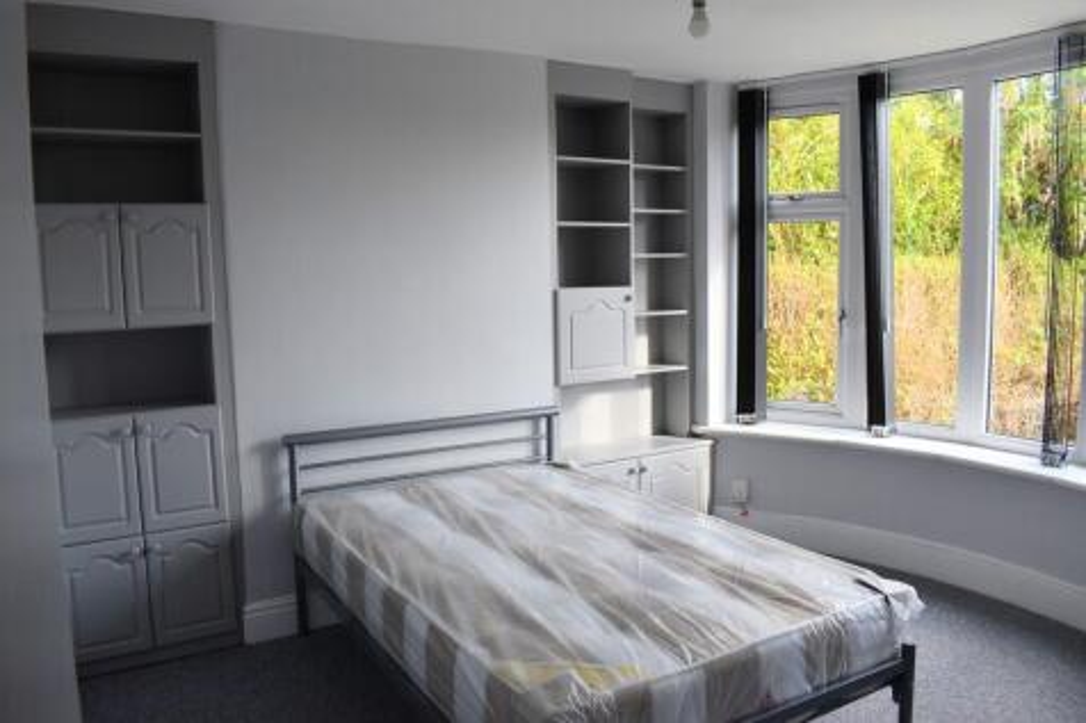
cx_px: 543
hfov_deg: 67.4
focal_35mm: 27
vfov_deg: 47.9
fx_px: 814
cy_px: 362
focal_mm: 18
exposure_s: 1/125
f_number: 5.6
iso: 400
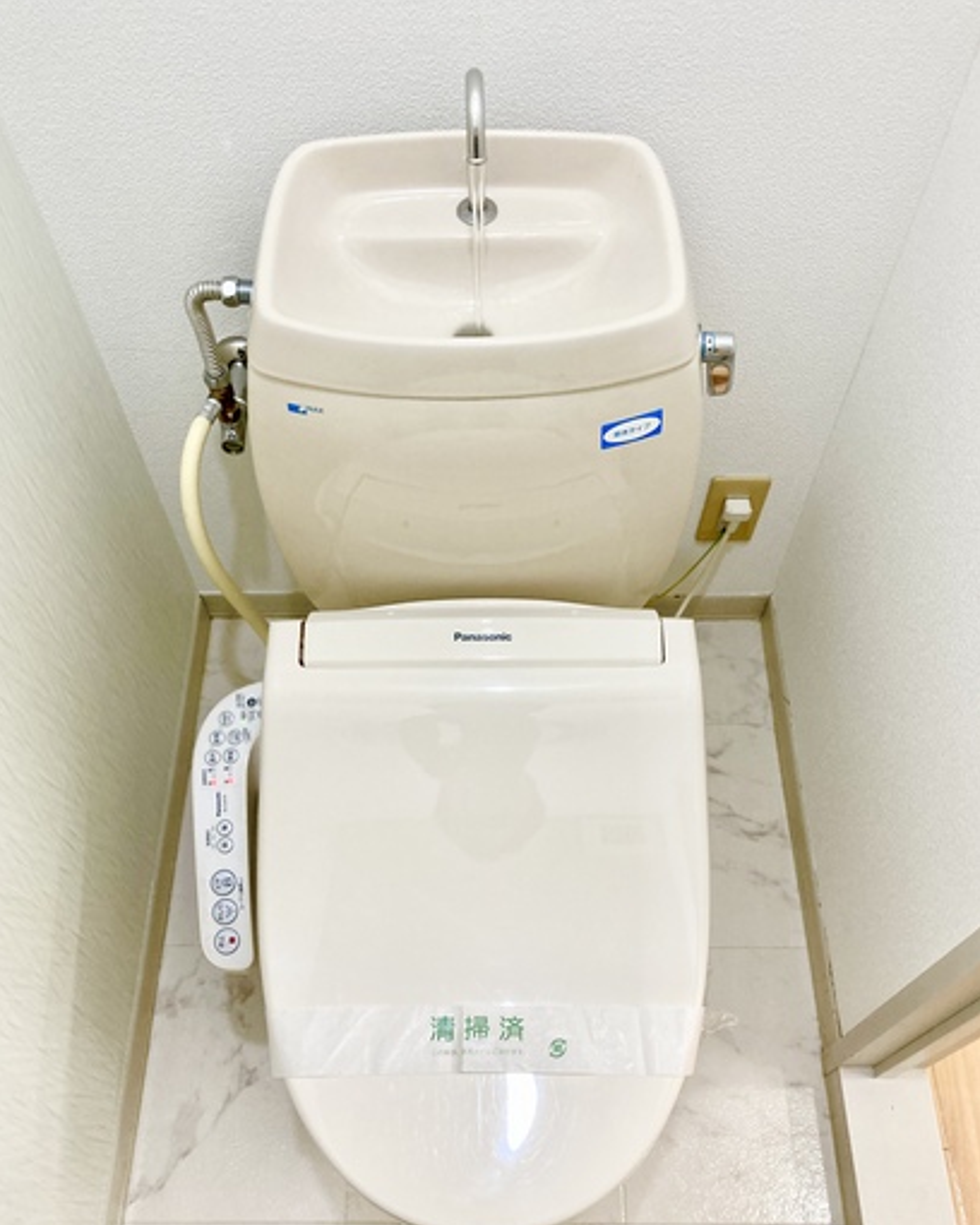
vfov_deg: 58.7
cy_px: 658
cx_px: 480
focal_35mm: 30
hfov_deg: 48.5
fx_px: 1088
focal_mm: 3.99
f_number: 1.8
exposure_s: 1/60
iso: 125
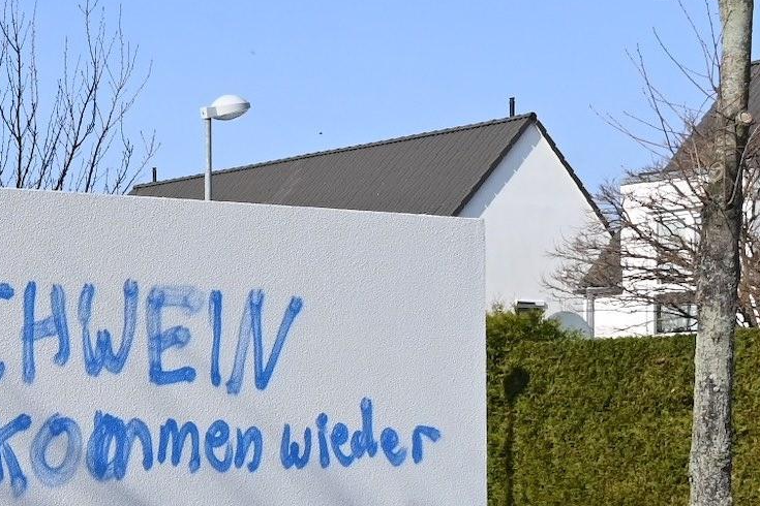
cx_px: 8
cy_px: 423
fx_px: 1984
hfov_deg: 21.0
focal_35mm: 94
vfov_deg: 14.4
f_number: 13
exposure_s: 1/1600
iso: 1800
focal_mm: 24
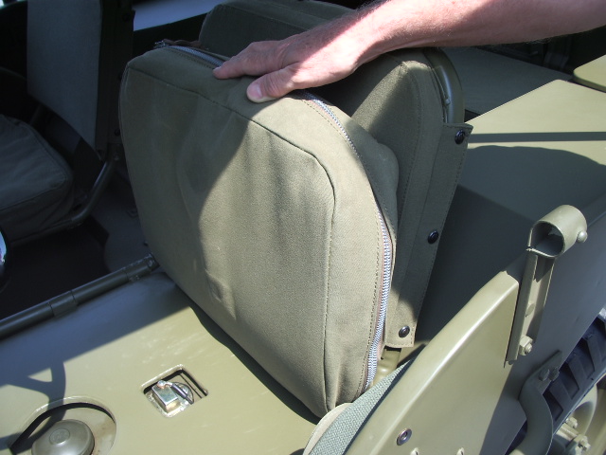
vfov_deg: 40.7
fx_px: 613
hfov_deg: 52.6
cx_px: 303
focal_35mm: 35
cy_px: 228
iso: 50
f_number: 4.3
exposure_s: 1/125
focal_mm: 5.8
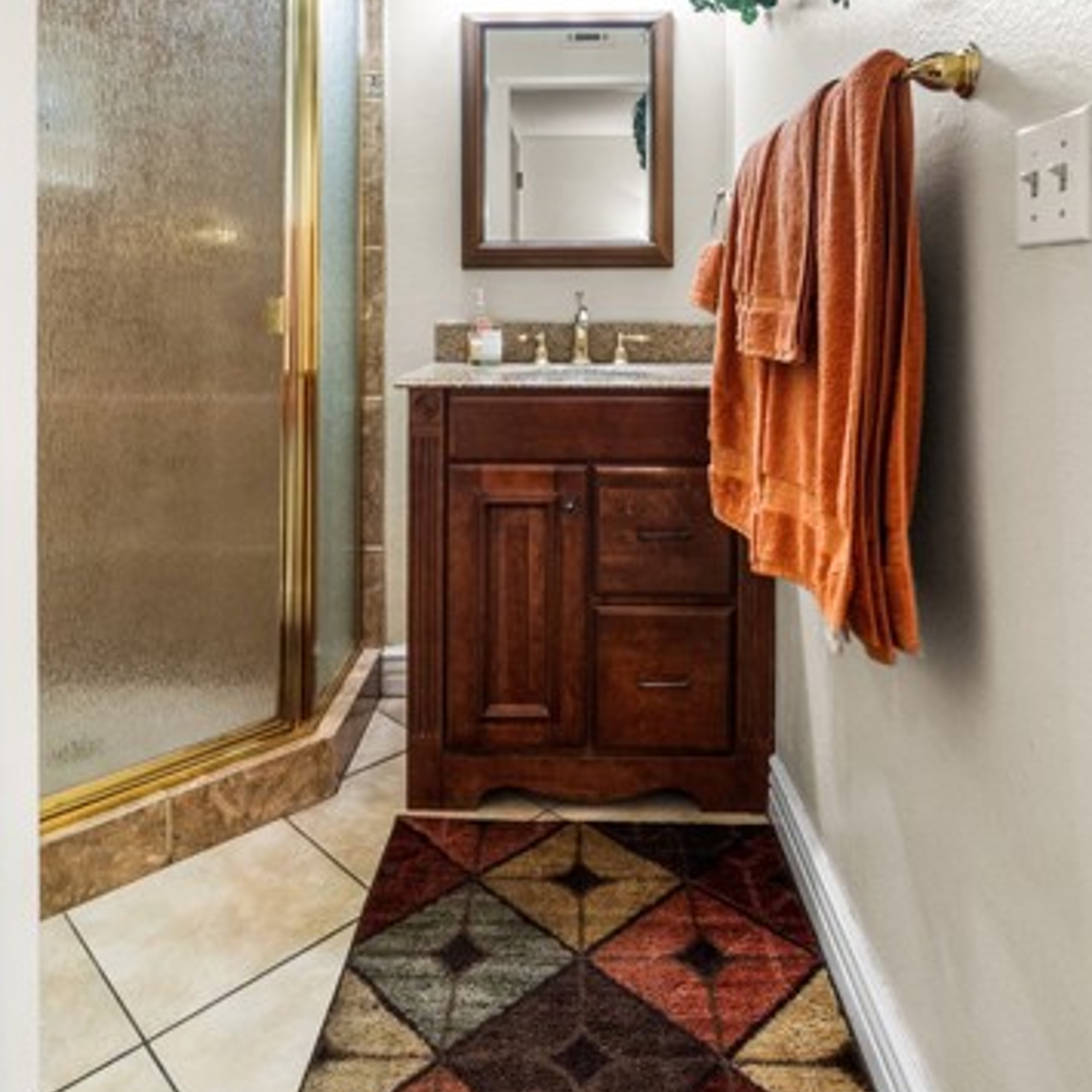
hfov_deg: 67.3
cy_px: 295
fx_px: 821
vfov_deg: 63.9
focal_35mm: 23
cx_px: 555
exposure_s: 1/4
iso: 320
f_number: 8
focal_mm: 10
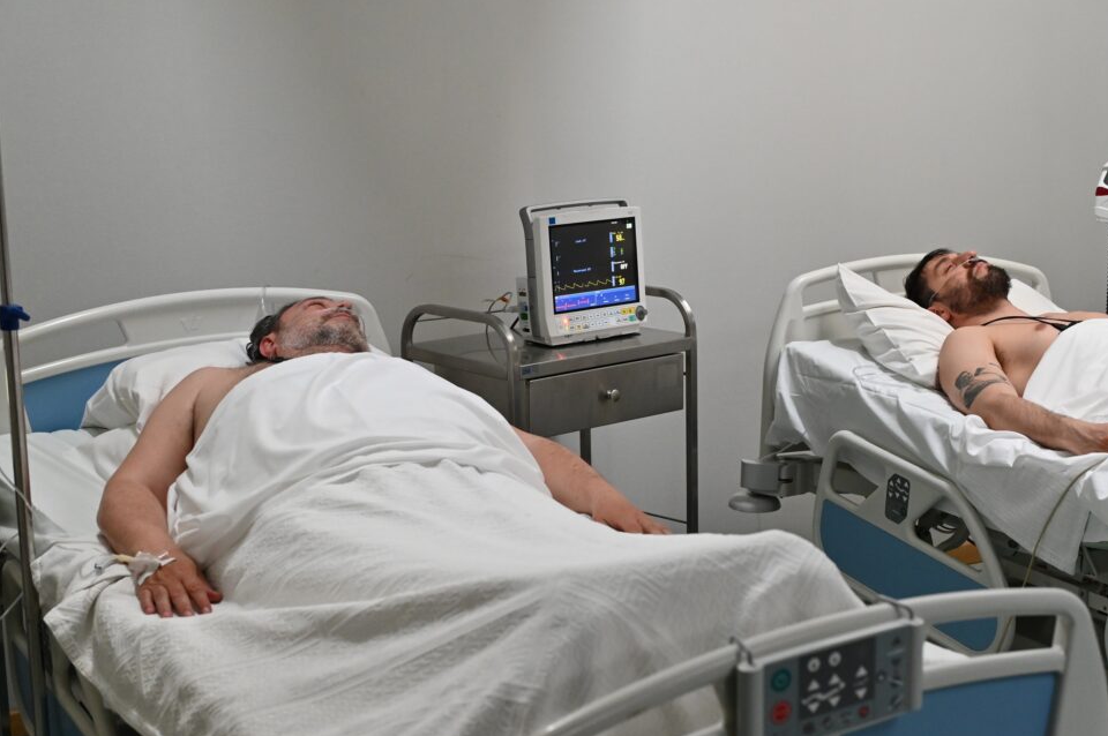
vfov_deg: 22.6
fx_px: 1845
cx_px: 672
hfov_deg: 33.3
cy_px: 398
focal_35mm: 60
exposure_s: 1/250
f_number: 4
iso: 3200
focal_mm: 48
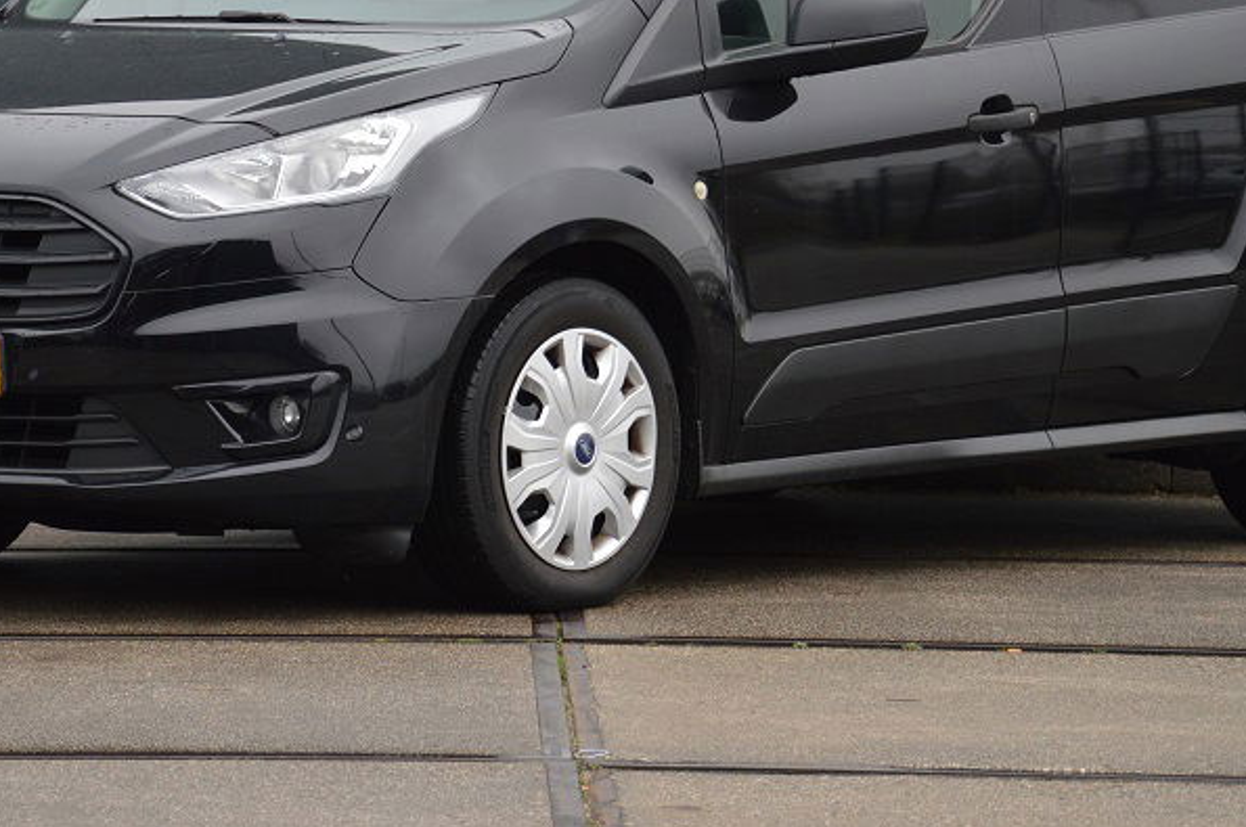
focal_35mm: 181
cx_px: 525
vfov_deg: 7.6
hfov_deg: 11.4
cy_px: 141
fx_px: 6256
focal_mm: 70
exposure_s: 1/250
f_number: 5.3
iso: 400
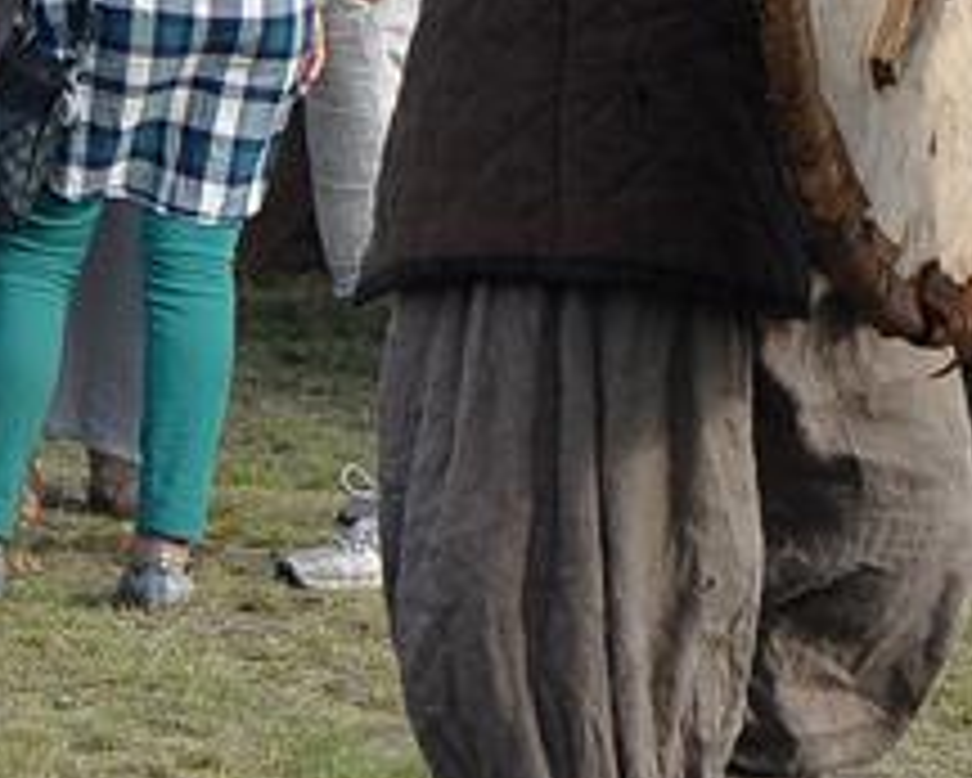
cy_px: -110
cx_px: 14
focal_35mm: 387
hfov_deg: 5.0
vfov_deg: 4.0
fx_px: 11138
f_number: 8
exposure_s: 1/800
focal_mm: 70
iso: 800
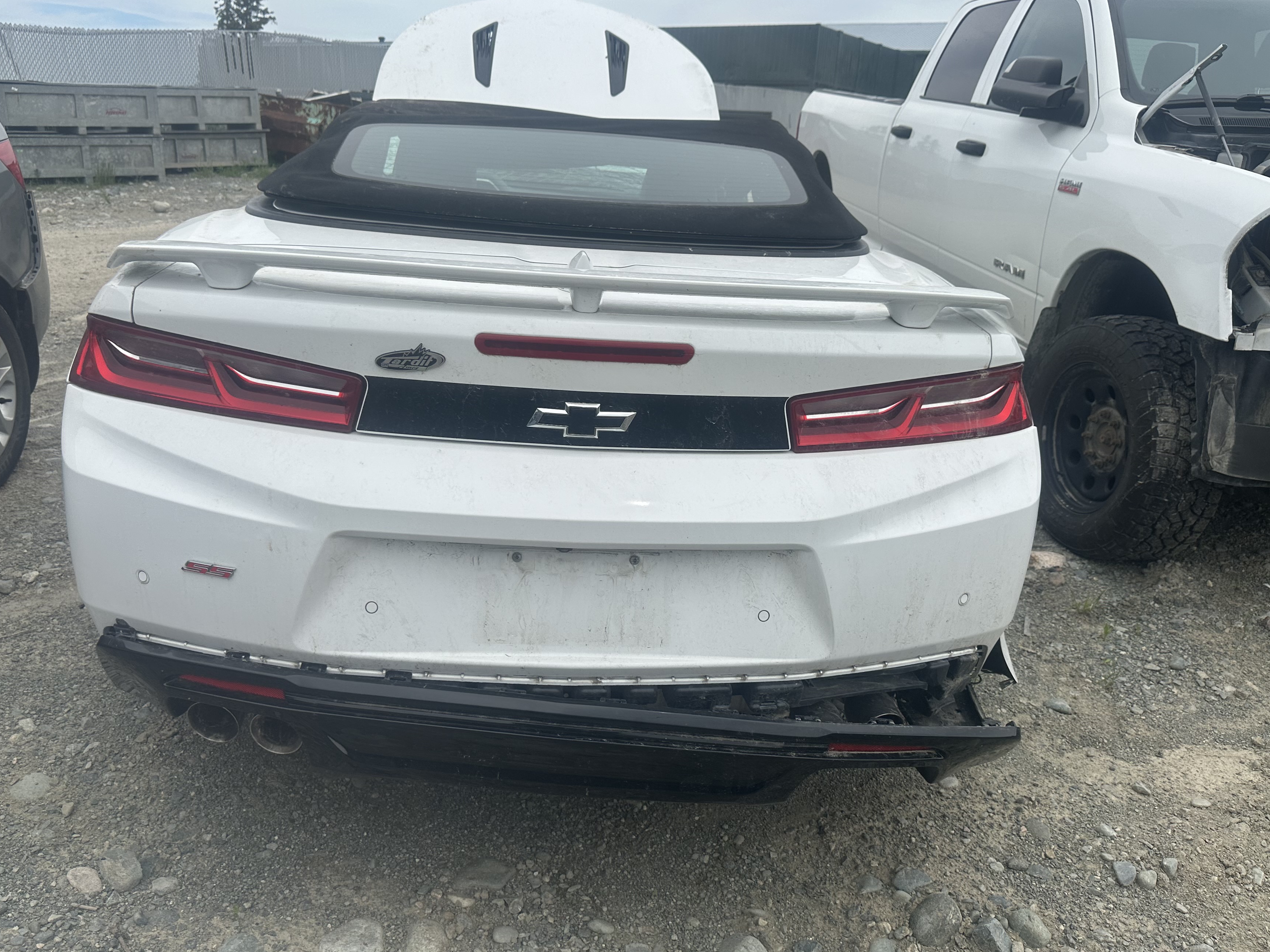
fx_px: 1027
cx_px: 618
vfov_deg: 49.7
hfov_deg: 63.4
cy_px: 448
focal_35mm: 28
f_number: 1.78
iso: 80
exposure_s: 1/5000
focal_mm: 6.86
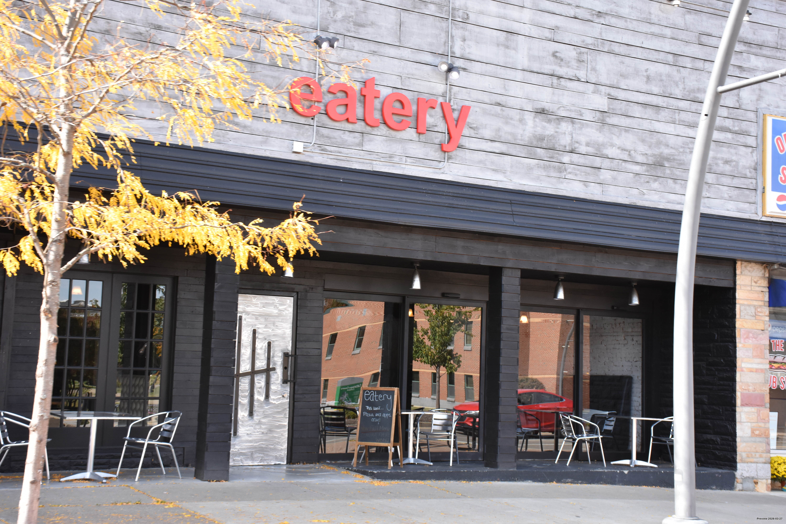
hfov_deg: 37.9
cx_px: 393
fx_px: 1146
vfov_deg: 25.8
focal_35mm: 52
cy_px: 262
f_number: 8
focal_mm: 35
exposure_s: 1/400
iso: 800
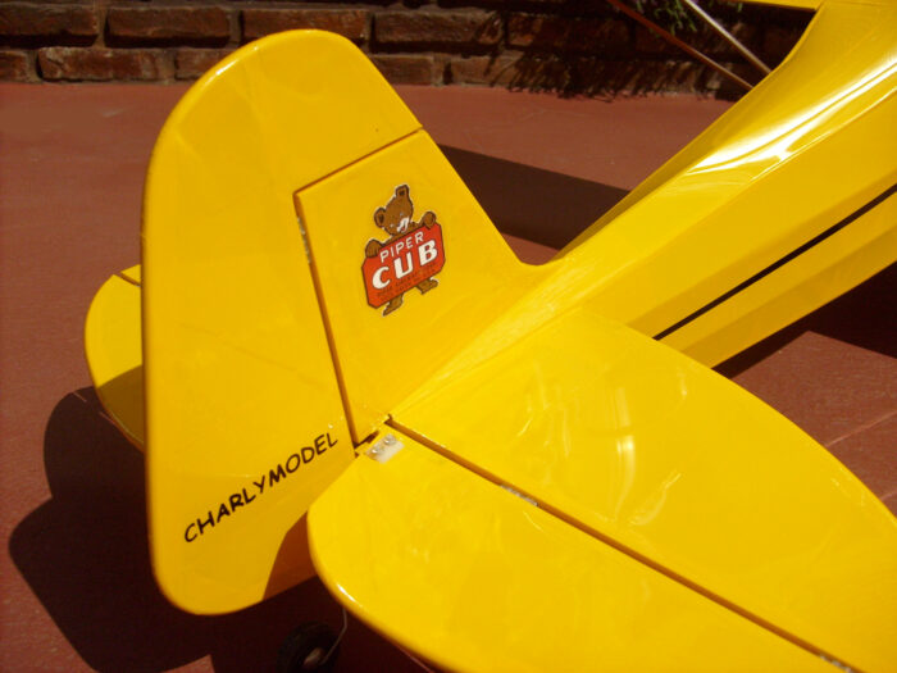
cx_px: 448
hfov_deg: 52.6
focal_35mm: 35
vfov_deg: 40.7
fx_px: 907
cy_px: 336
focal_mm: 5.8
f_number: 7.1
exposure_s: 1/750
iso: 80
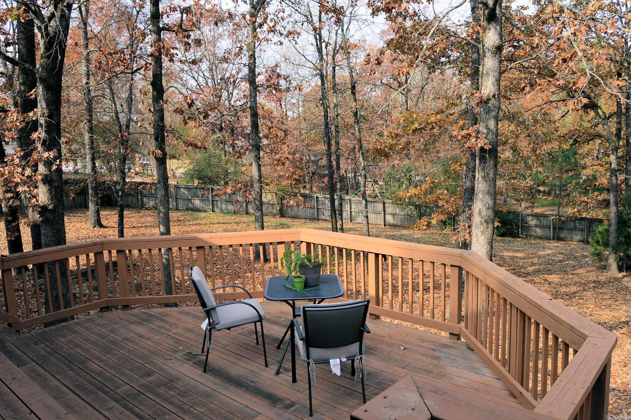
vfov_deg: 47.8
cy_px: 210
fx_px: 473
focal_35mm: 27
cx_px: 316
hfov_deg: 67.4
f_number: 6.3
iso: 100
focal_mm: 18
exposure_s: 1/160
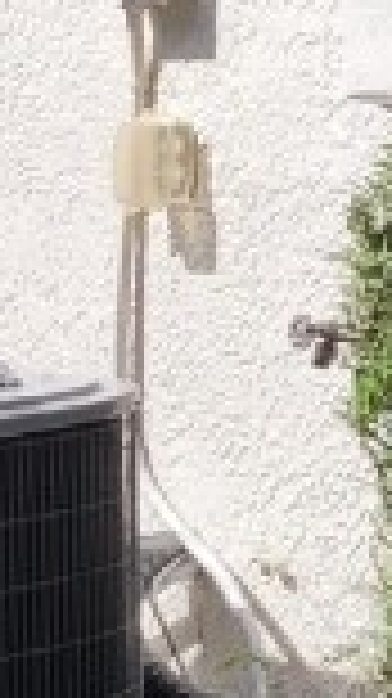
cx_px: 2208
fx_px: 3461
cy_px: -126
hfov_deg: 4.9
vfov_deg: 11.3
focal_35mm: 187
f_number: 1.8
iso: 40
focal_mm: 5.4
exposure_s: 1/1584
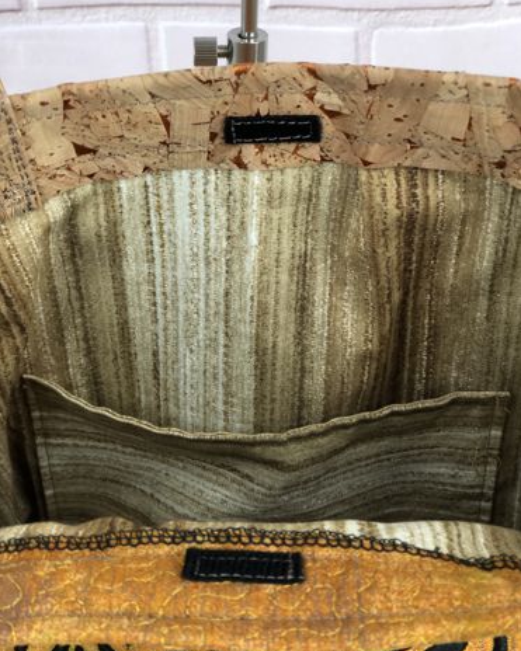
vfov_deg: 31.5
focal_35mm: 60
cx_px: 262
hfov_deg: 25.4
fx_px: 1157
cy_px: 316
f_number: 2.8
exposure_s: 1/30
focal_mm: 6.6
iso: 25
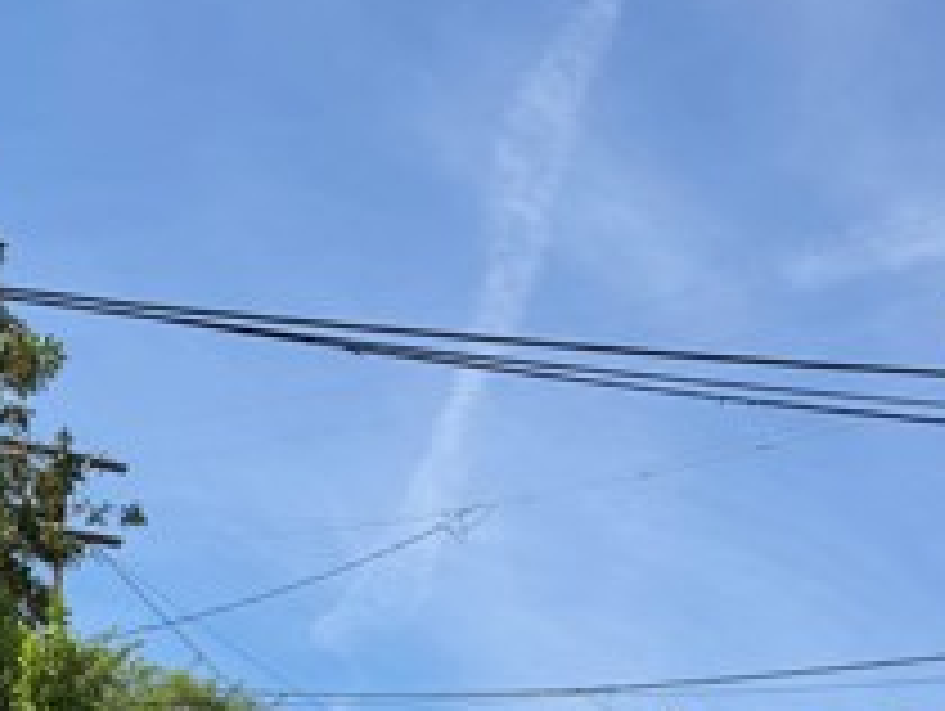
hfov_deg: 26.6
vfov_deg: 18.8
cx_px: 504
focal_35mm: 73
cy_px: 904
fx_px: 1995
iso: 100
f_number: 1.78
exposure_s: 1/4975
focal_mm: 6.76
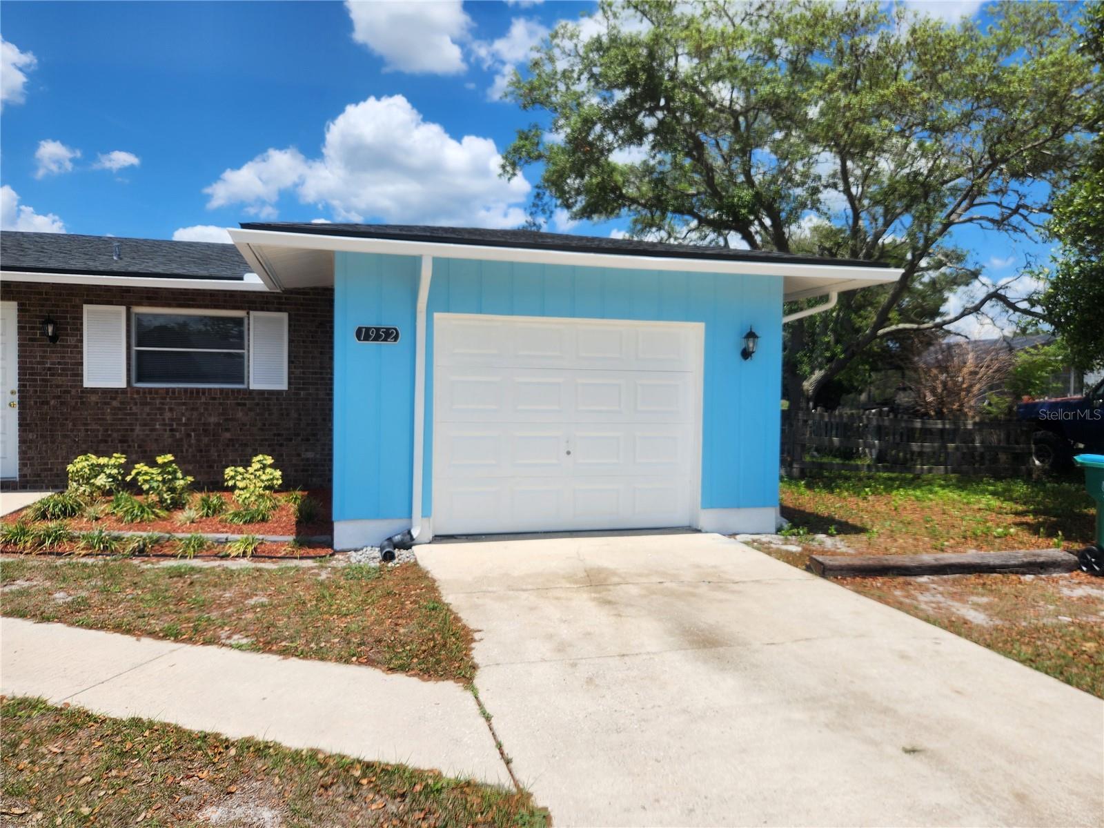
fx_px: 734
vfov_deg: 58.9
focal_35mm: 23
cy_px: 414
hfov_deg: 73.9
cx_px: 552
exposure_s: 1/2198
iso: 20
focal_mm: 5.4
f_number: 1.8
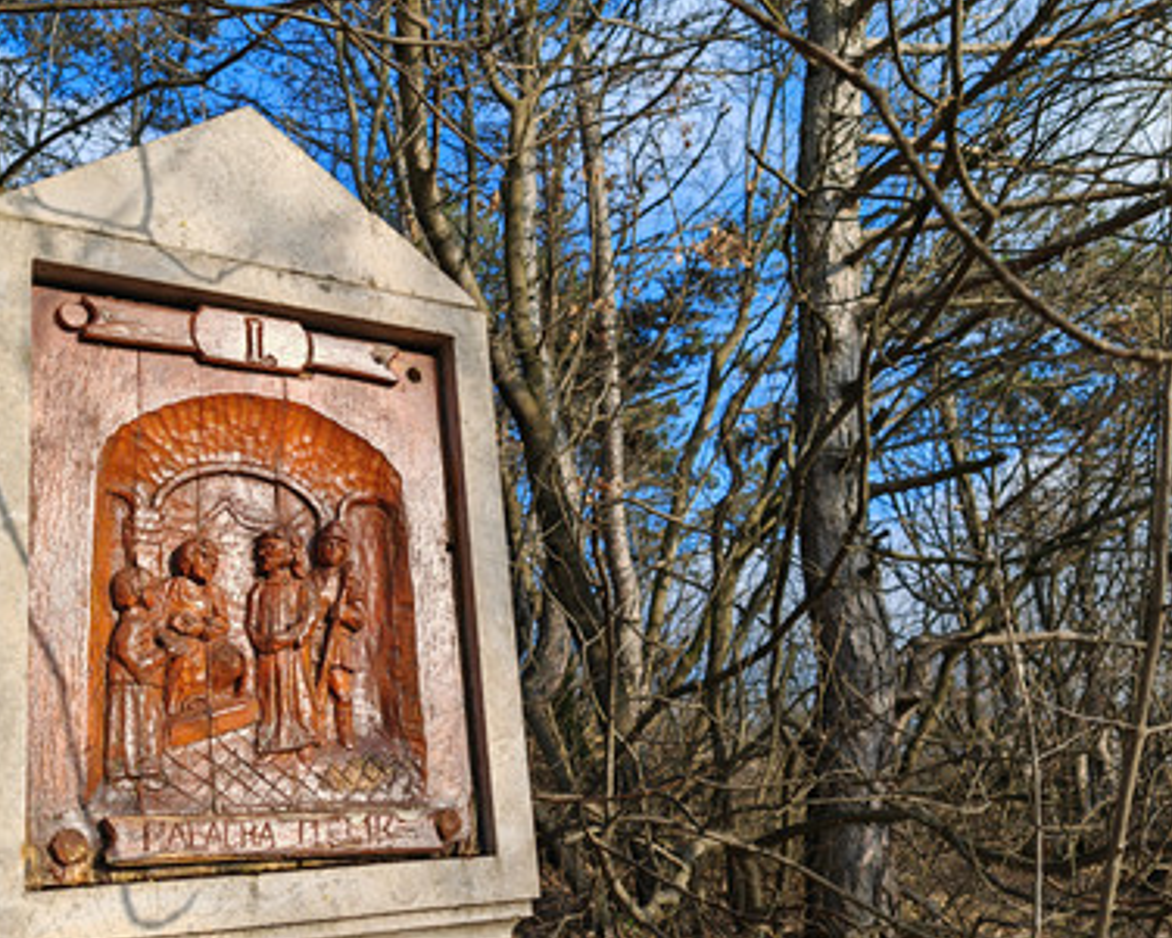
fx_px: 1214
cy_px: 556
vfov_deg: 42.1
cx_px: 443
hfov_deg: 51.0
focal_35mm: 35
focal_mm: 7.62
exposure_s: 1/1400
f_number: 1.6
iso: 50
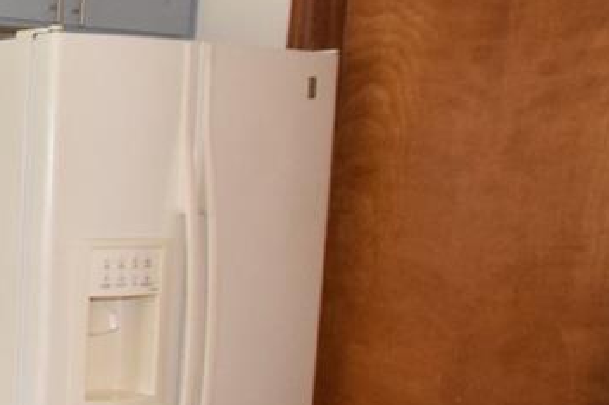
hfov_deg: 23.8
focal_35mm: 68
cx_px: -293
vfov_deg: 19.5
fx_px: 1150
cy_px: 384
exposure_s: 1/60
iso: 1800
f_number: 3.5
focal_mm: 10
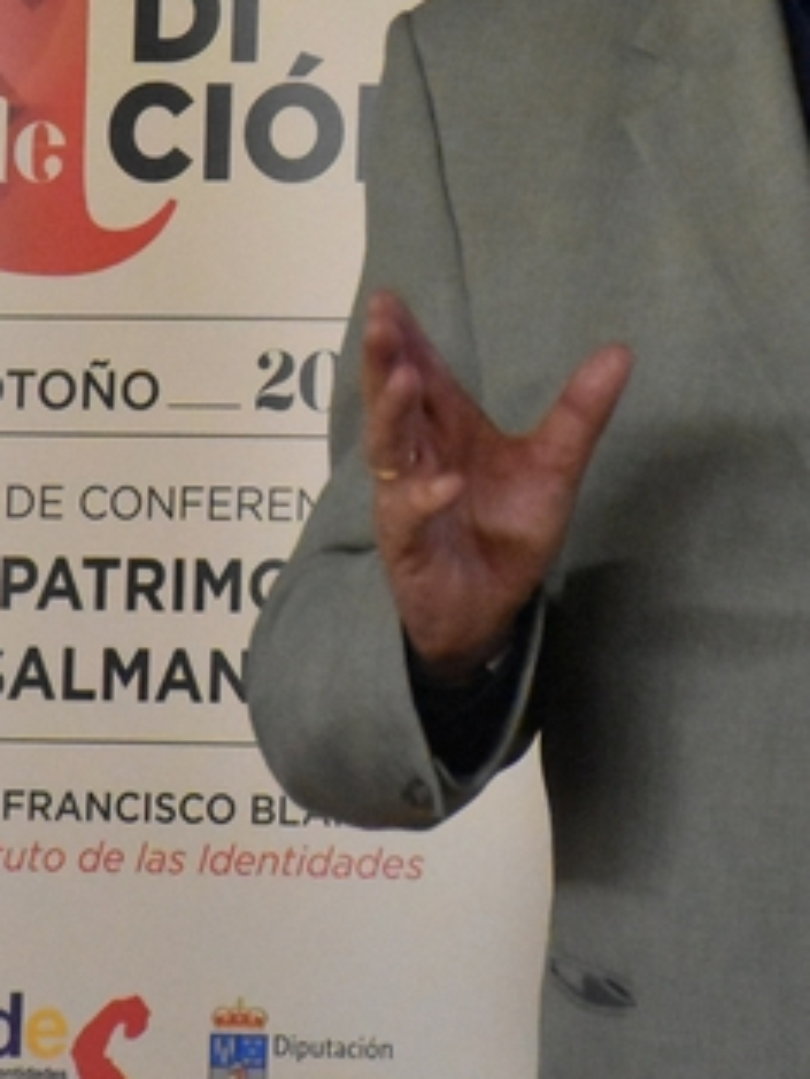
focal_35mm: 435
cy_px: 62
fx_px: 13574
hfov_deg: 3.4
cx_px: 445
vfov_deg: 4.5
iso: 10000
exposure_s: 1/125
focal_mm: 105
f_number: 5.6
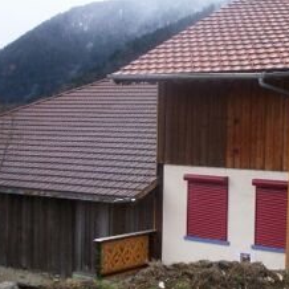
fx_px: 661
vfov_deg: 24.7
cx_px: 305
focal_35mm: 70
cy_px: 152
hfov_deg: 23.4
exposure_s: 1/209
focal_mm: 5.9
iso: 100
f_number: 4.5
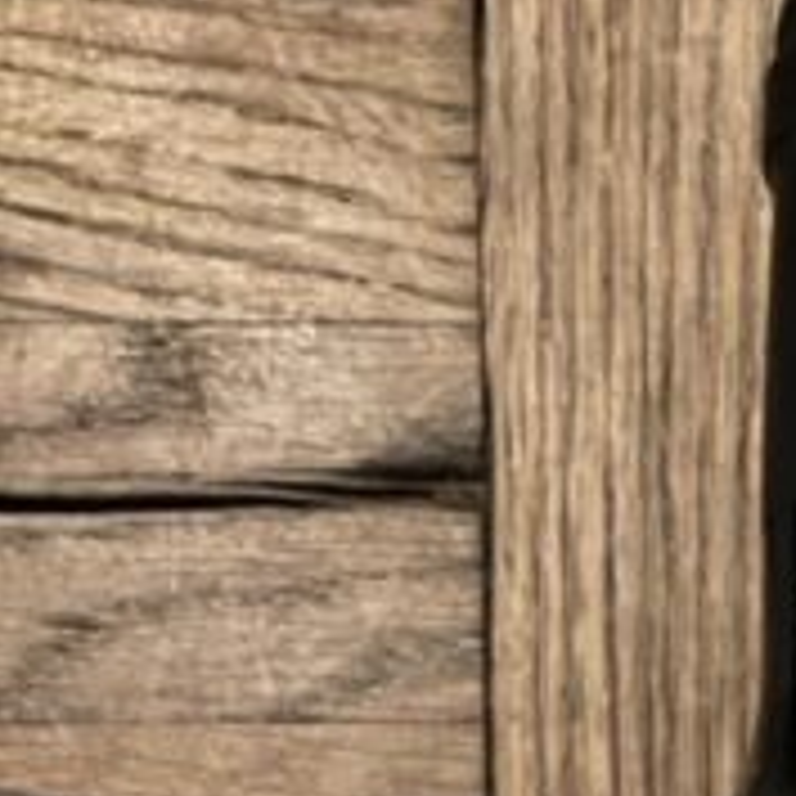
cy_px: 1543
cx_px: 908
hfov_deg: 16.2
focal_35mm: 104
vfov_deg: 14.3
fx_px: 2706
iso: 500
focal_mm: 5.1
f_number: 1.6
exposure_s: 1/56
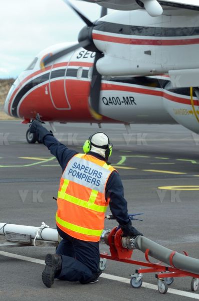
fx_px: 1188
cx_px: 100
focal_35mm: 142
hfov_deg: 9.6
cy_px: 150
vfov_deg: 14.4
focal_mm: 95
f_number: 8
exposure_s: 1/250
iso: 400
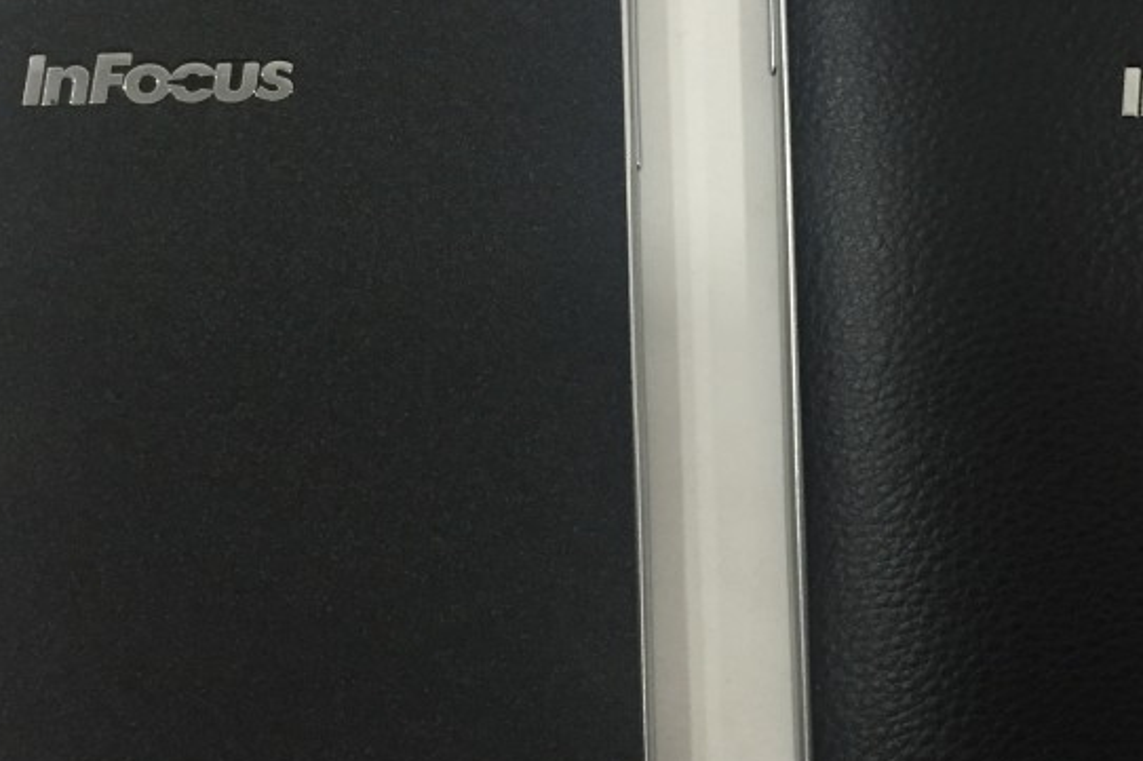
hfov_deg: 35.0
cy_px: 183
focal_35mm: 57
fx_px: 1809
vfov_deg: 23.5
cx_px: 675
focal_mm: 4.15
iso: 250
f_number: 2.2
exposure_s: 1/33
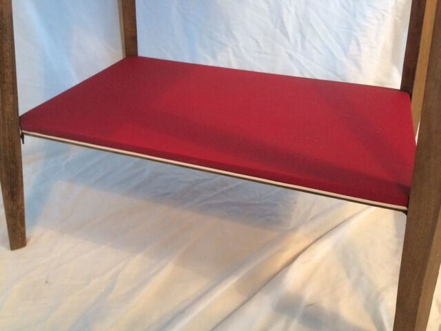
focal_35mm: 29
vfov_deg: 48.2
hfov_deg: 61.7
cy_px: 166
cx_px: 220
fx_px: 369
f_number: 2.2
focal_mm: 4.15
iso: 320
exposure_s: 1/20
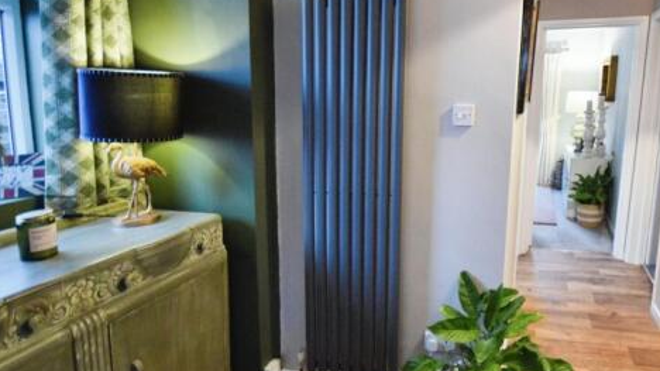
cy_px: 221
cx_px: 459
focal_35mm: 22
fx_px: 385
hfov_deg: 77.6
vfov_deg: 51.1
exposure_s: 1/60
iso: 4000
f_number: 4
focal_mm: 10
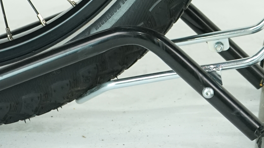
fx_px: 1274
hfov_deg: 11.6
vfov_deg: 6.5
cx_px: 300
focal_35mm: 182
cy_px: -131
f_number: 5.6
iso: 1600
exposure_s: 1/200
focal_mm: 48
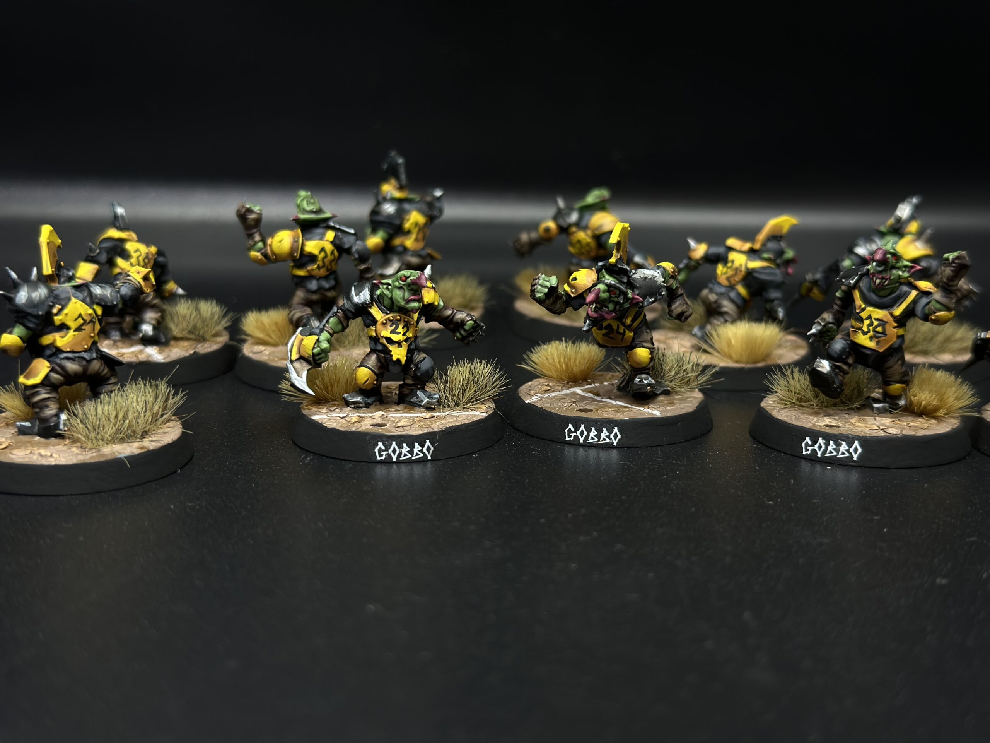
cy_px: 372
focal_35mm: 48
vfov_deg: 30.3
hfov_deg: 39.7
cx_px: 495
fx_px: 1373
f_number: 1.78
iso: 80
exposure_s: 1/211
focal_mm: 6.86
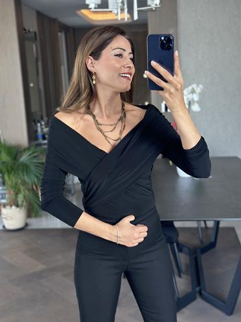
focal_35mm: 49
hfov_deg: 29.7
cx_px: 119
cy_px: 163
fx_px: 455
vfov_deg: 38.9
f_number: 1.78
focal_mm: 6.86
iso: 125
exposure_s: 1/67
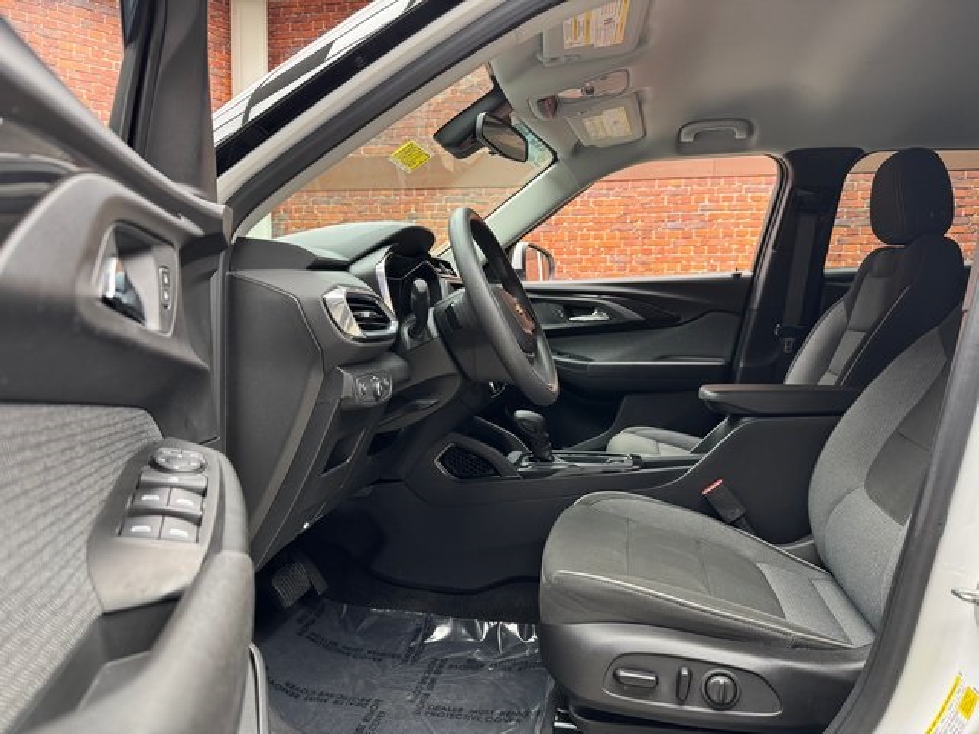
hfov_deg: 71.6
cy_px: 367
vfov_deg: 56.8
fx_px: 679
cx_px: 490
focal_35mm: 24
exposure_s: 1/60
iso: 160
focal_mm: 6.76
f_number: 1.78
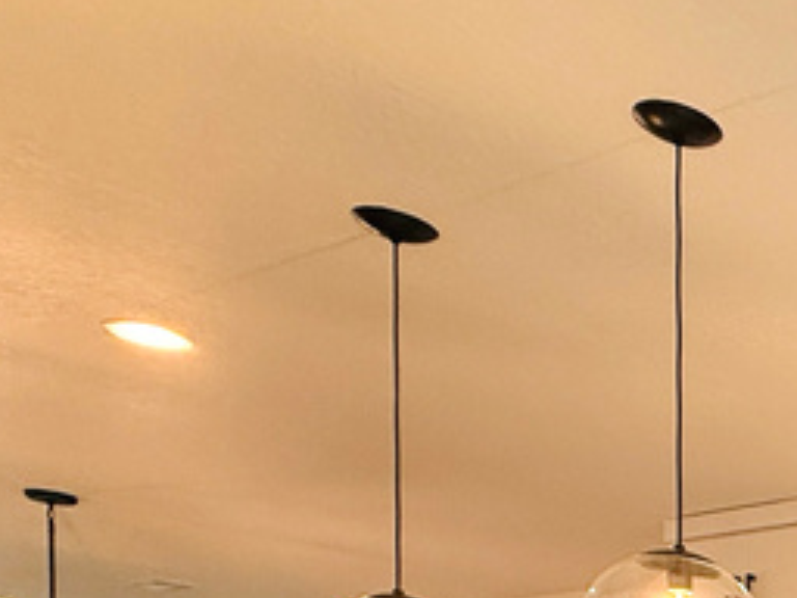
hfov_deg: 21.9
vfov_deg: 21.5
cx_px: 1426
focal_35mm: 56
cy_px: 916
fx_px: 1289
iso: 100
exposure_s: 1/120
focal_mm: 2.22
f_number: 2.2
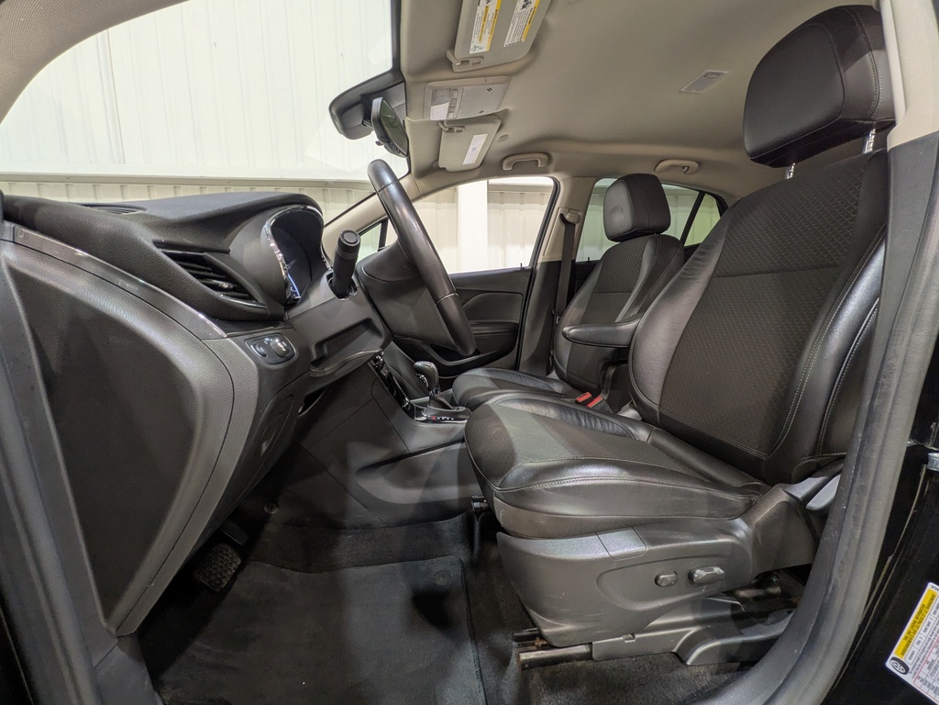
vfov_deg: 85.7
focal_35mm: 14
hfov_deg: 102.1
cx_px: 470
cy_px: 352
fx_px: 380
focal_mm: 1.83
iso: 76
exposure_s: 1/30
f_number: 2.2
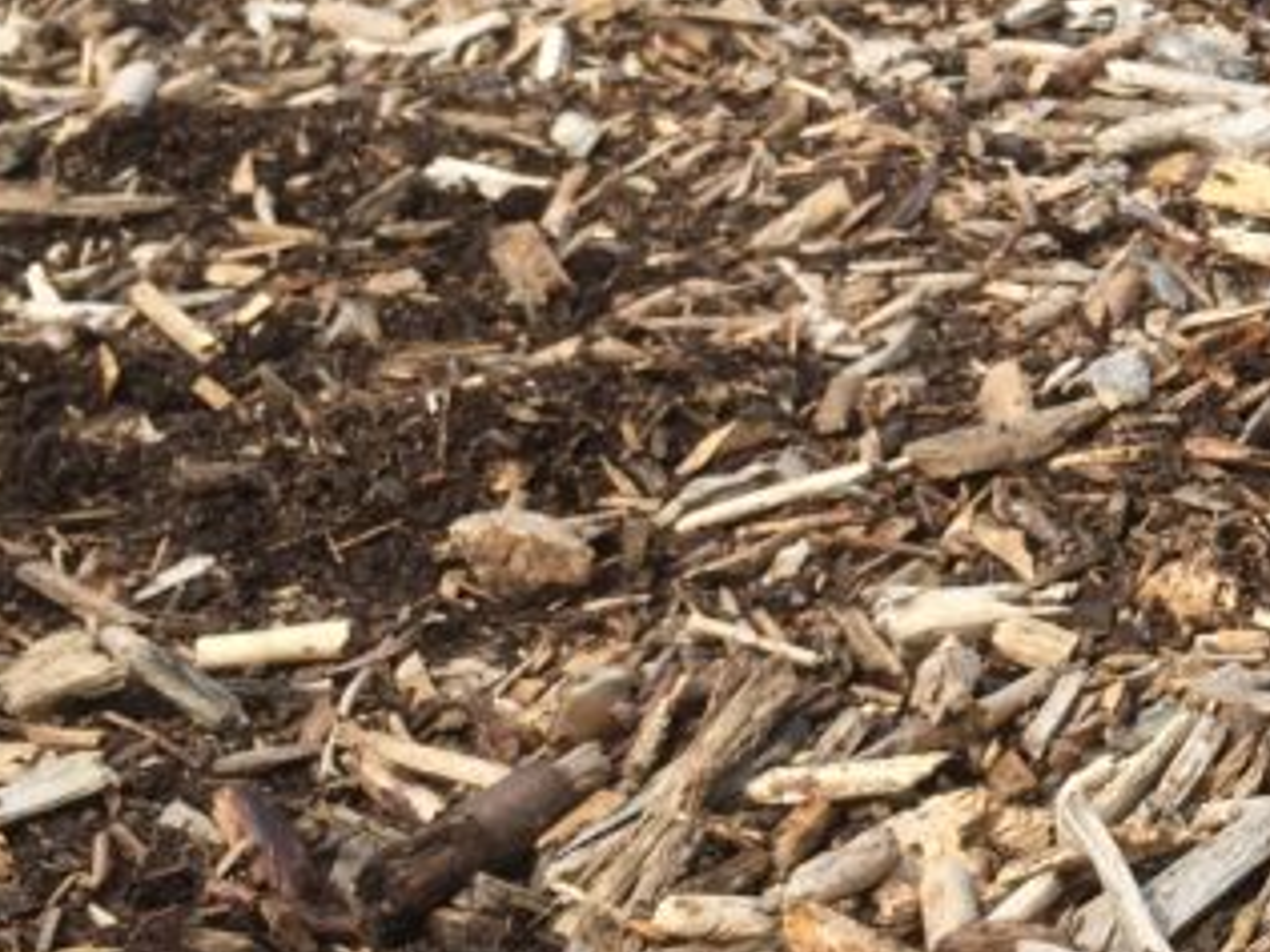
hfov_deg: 19.6
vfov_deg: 15.5
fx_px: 3449
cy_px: 84
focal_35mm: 94
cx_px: 1539
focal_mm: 4.15
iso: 25
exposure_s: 1/793
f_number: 2.2
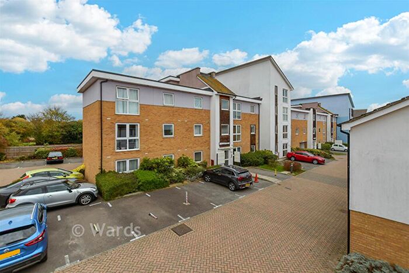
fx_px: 170
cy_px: 136
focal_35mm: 15
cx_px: 204
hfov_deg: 100.4
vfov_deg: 77.4
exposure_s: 1/640
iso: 160
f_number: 5.6
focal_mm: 10
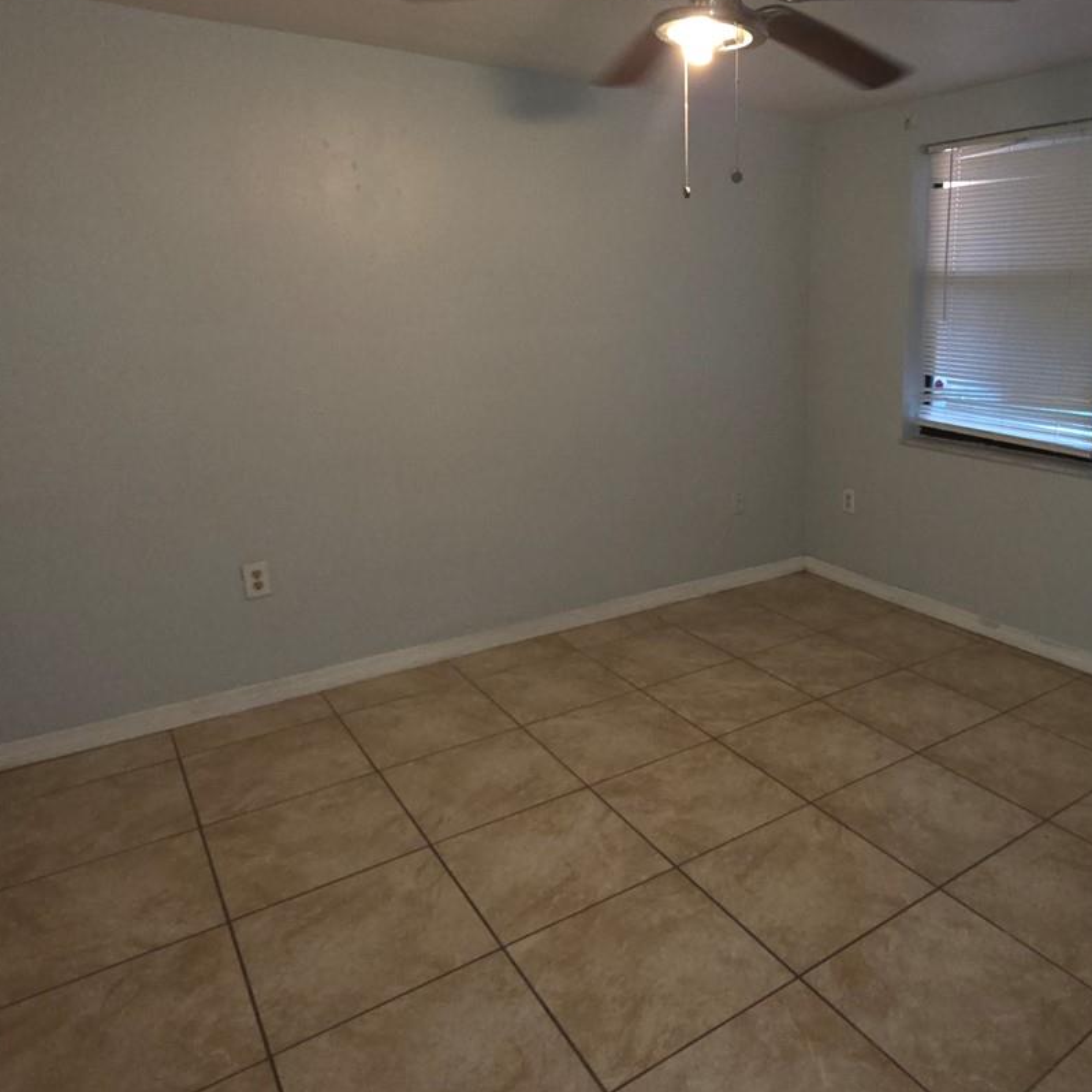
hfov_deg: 65.4
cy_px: 472
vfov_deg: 67.0
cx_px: 734
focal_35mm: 23
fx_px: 821
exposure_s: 1/60
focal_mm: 2.2
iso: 250
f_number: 1.9
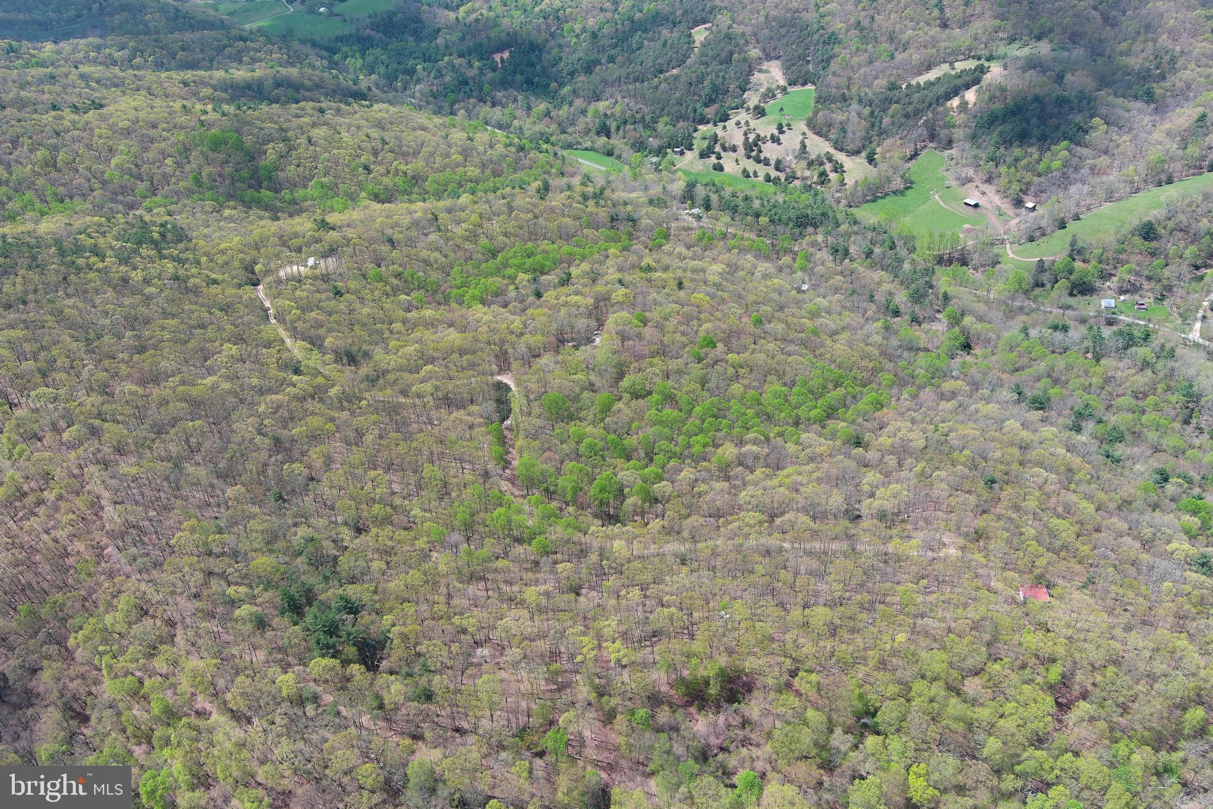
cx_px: 606
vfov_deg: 45.0
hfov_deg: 63.7
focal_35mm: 29
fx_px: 977
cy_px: 404
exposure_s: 1/641
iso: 100
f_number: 2.8
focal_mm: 10.57
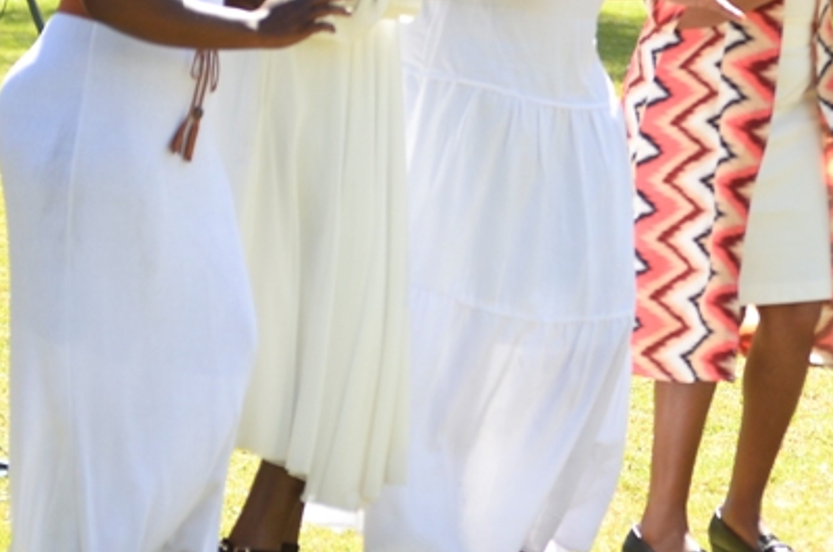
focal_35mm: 307
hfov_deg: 6.7
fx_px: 7089
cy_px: 96
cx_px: 902
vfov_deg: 4.5
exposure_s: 1/1000
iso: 250
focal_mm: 80
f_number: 2.8
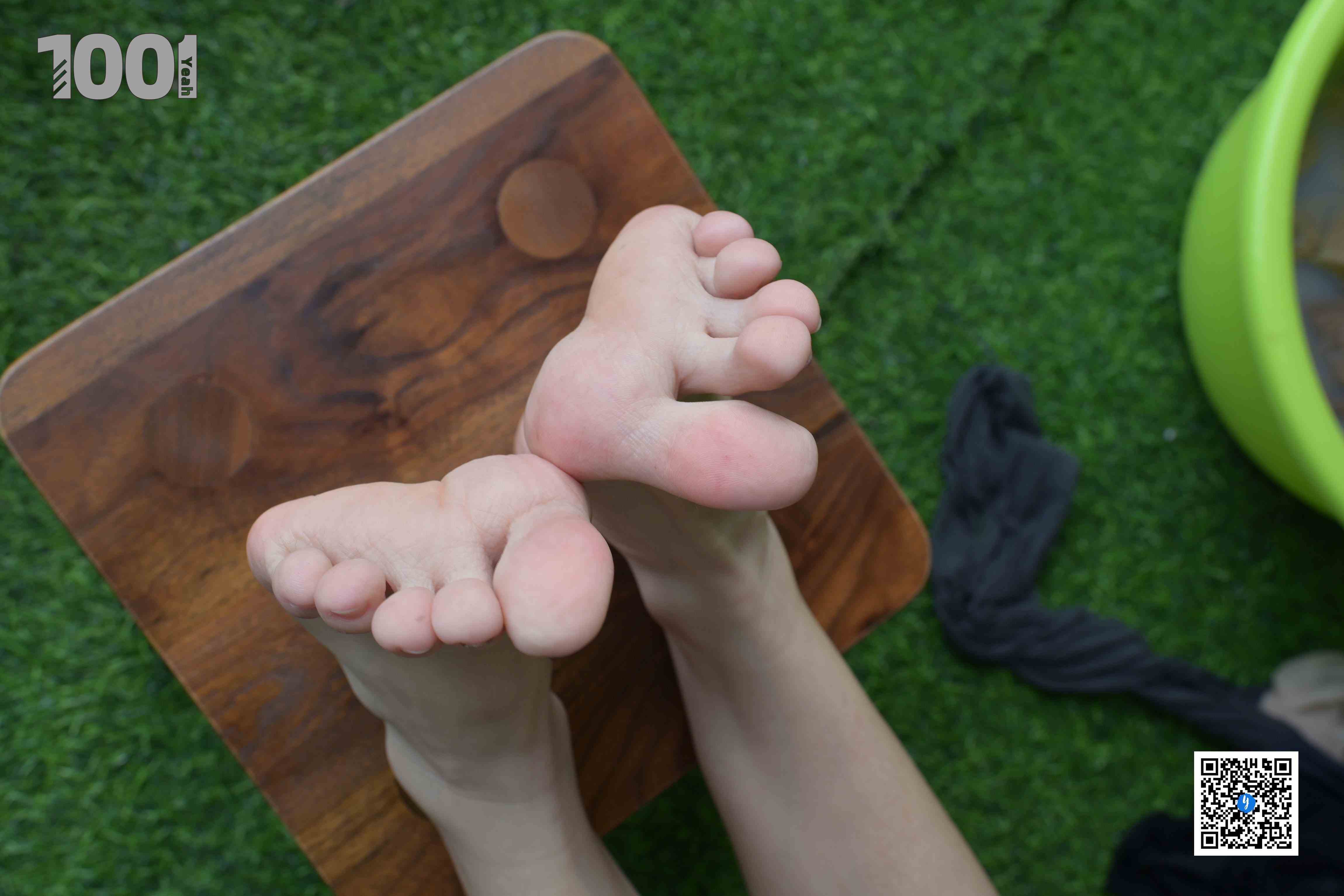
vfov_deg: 37.9
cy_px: 448
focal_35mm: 35
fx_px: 1307
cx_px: 672
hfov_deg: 54.4
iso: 200
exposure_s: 1/200
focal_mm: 35
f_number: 7.1
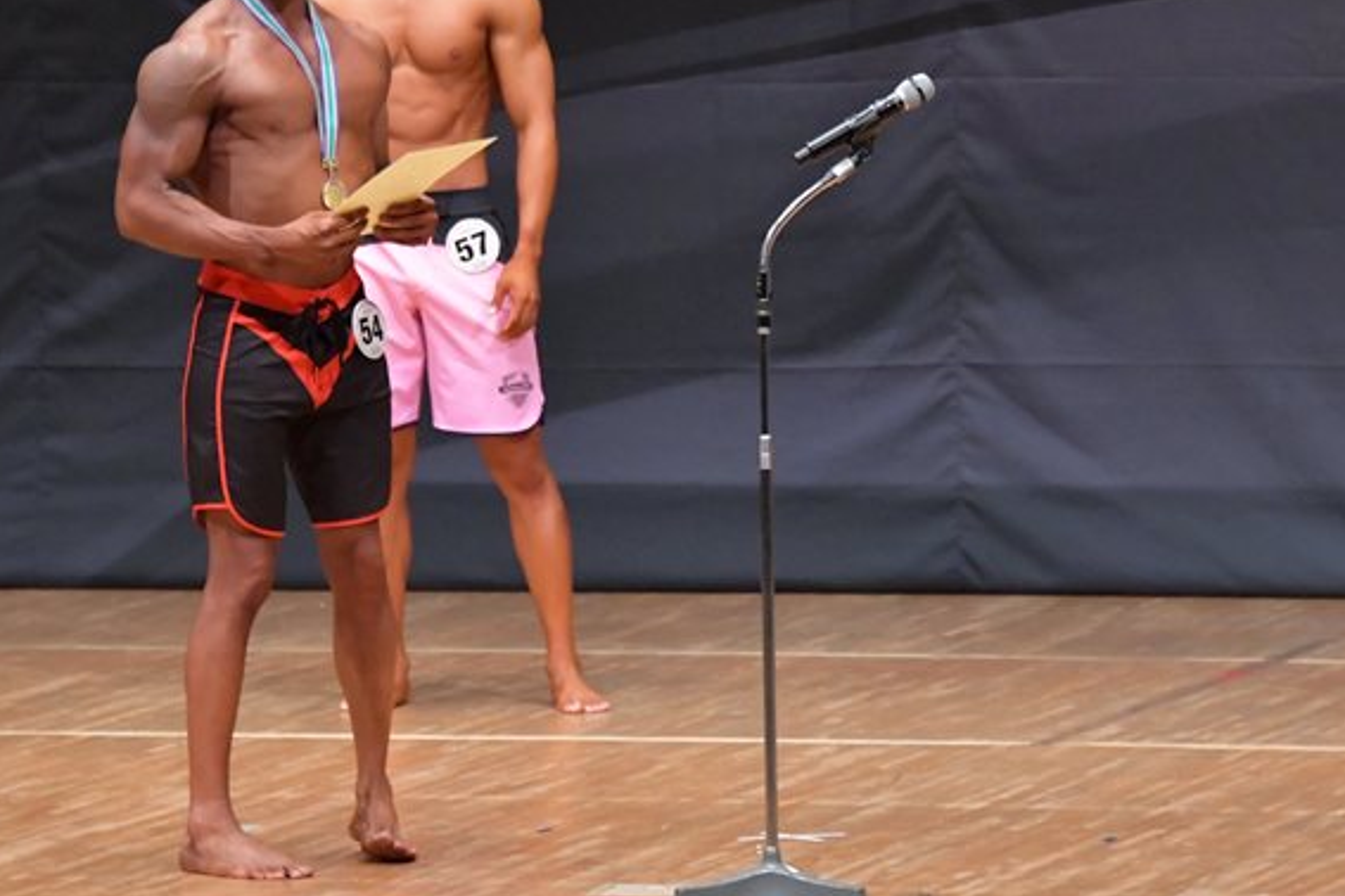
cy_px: 334
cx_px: 480
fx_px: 13785
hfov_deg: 5.6
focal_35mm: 369
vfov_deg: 3.7
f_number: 5.6
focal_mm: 180
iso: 8000
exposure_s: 1/400
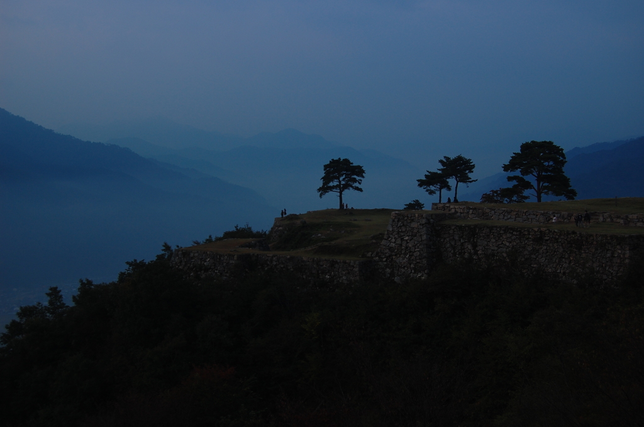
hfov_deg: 46.5
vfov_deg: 31.8
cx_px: 322
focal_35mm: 42
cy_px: 214
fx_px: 750
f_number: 5.6
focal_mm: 28
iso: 200
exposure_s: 1/100
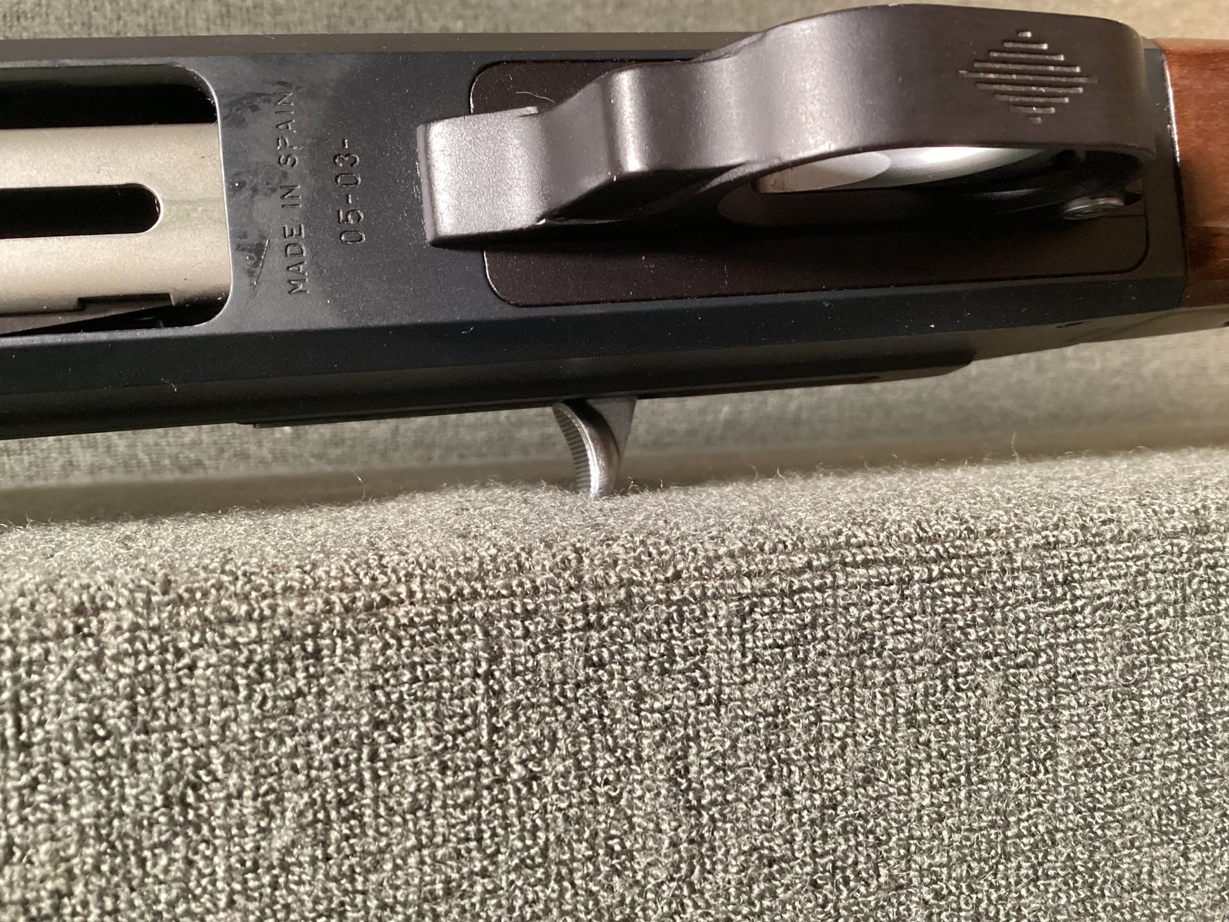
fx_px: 1101
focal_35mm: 31
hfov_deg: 58.3
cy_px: 461
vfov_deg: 45.4
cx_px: 614
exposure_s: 1/25
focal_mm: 3.3
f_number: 2.4
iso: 400
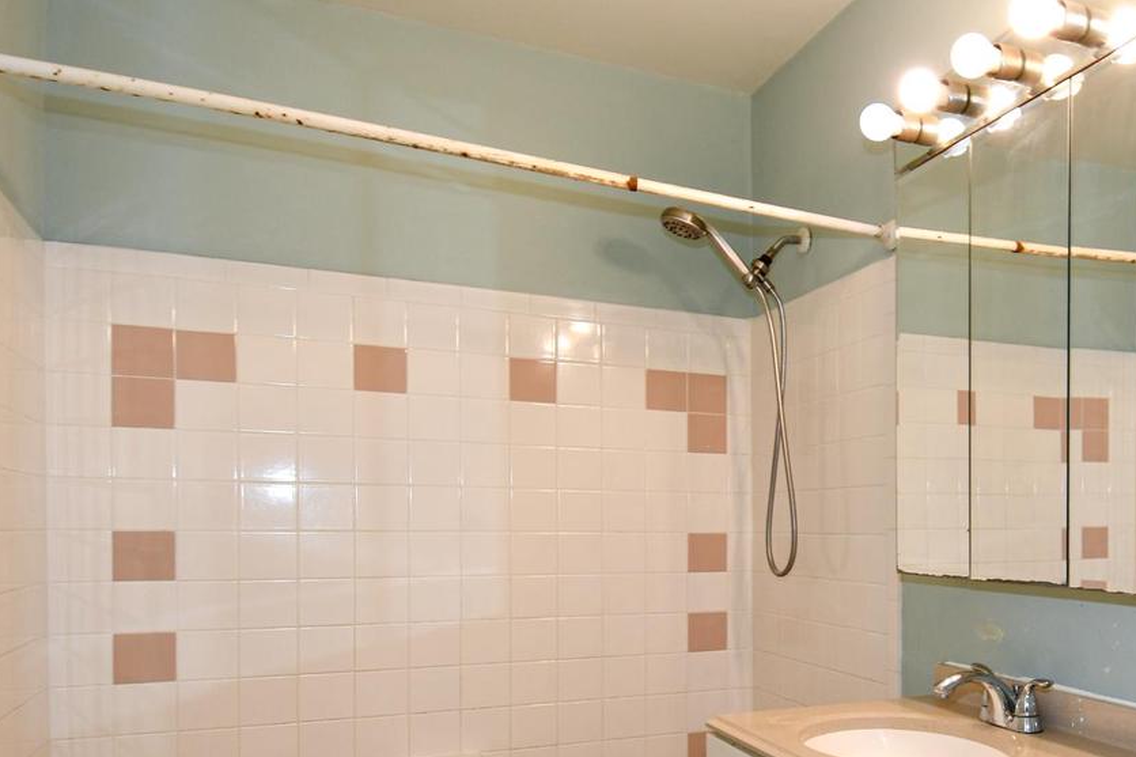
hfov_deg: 57.5
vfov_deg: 40.8
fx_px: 978
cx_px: 840
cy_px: 586
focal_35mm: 31
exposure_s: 1/60
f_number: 4
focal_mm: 12
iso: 320
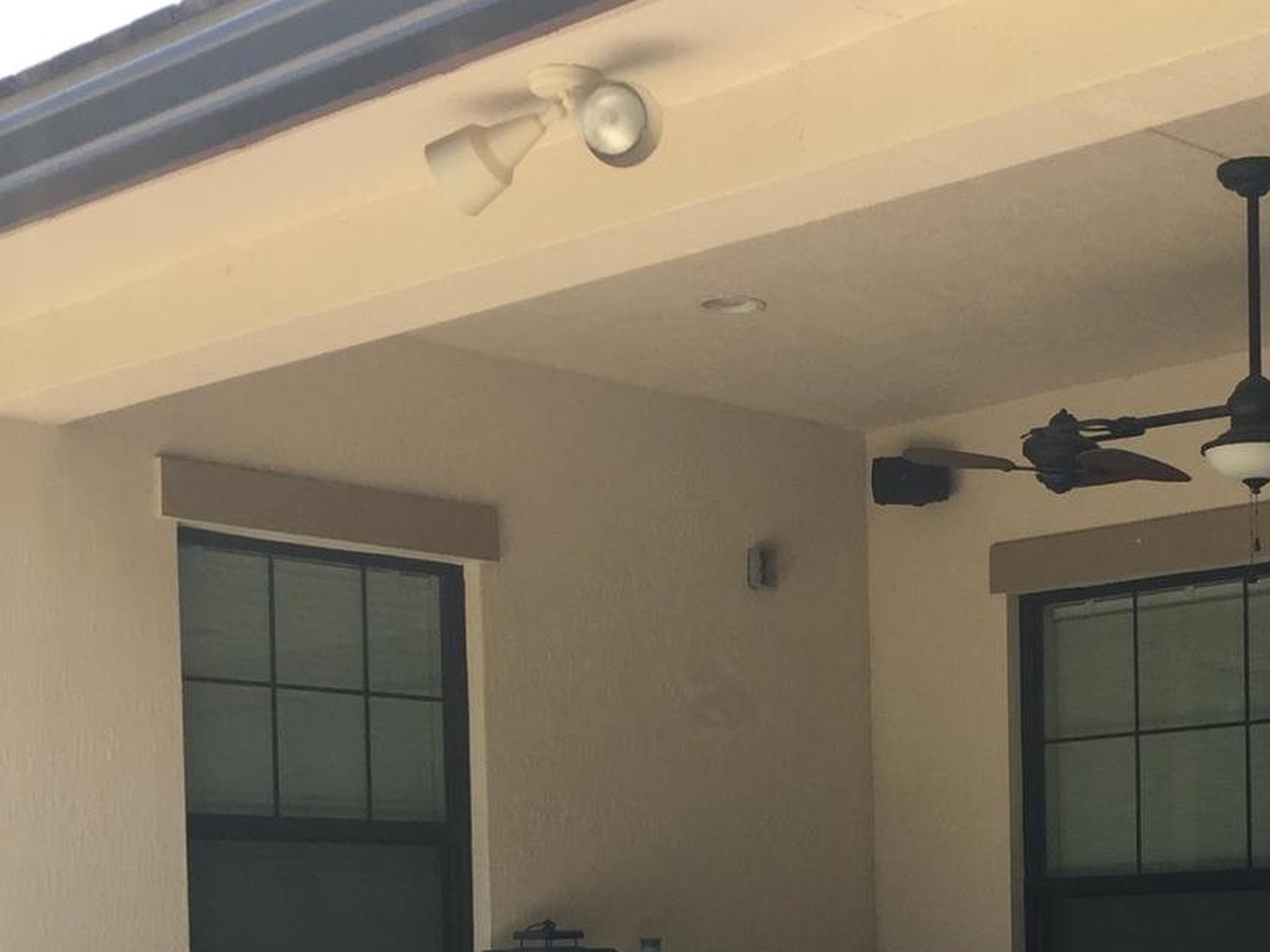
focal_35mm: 70
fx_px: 2568
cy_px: 994
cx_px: 1116
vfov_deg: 20.2
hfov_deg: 26.9
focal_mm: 4.15
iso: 32
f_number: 2.2
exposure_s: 1/618
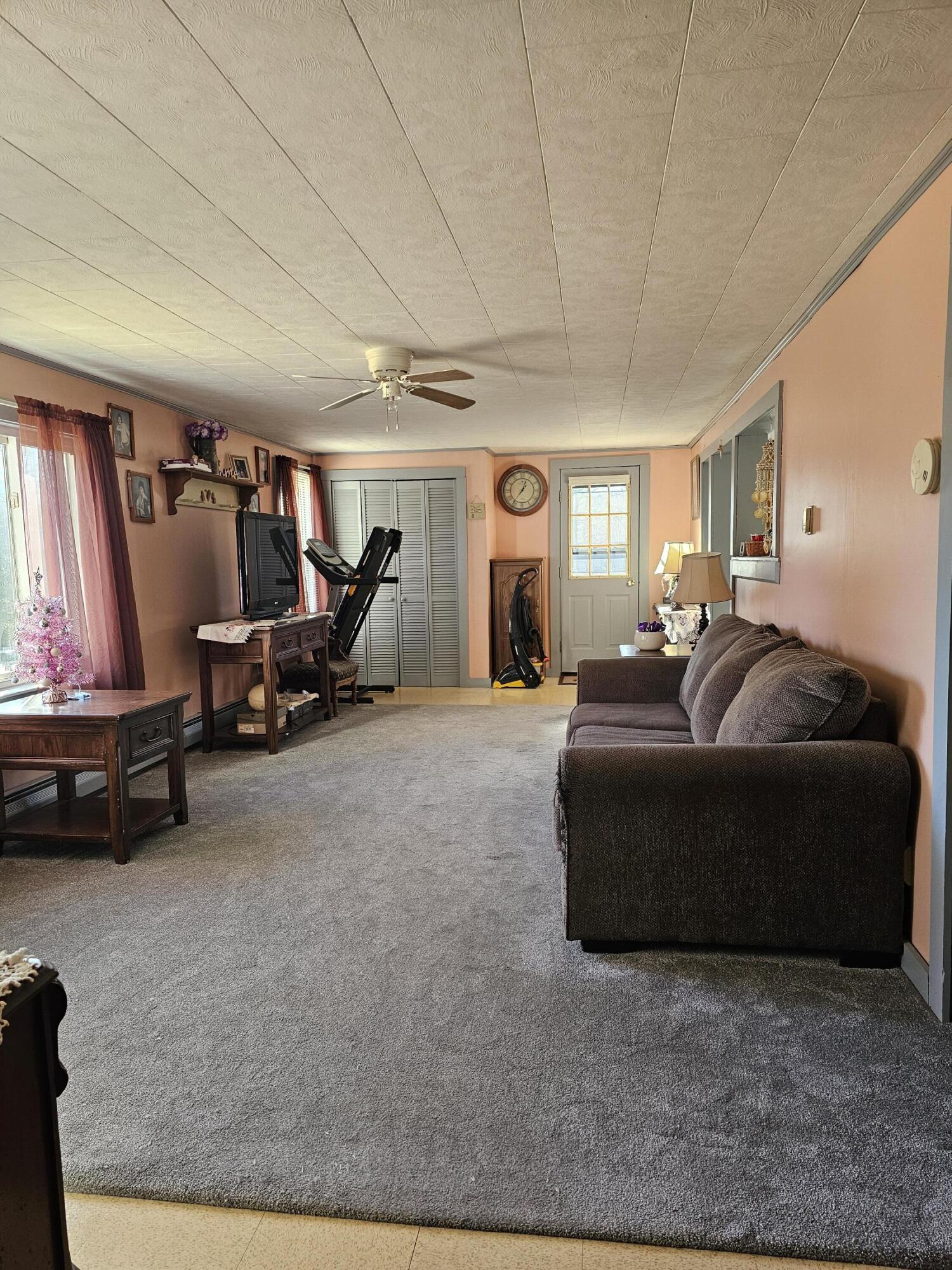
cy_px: 635
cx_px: 476
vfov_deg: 73.9
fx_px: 843
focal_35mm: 23
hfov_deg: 58.9
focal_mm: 6.3
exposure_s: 1/120
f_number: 1.7
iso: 200
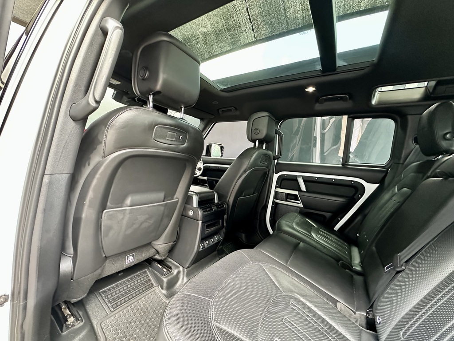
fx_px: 184
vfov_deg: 85.7
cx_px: 227
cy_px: 170
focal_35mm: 14
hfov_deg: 102.1
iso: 800
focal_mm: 2.22
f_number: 2.2
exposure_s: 1/60
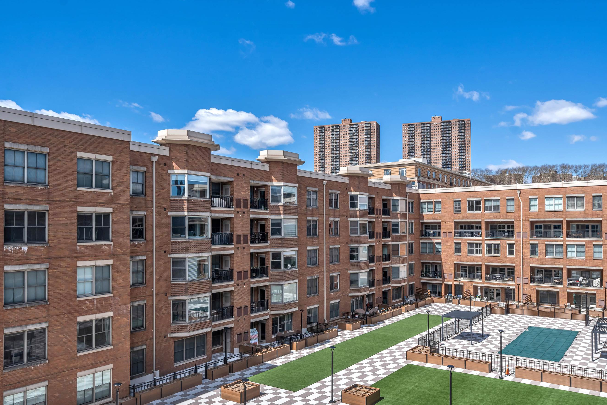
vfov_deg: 46.4
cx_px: 323
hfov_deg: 65.4
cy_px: 213
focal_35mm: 28
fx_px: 472
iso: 200
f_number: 6.3
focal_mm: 24
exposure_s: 1/1000
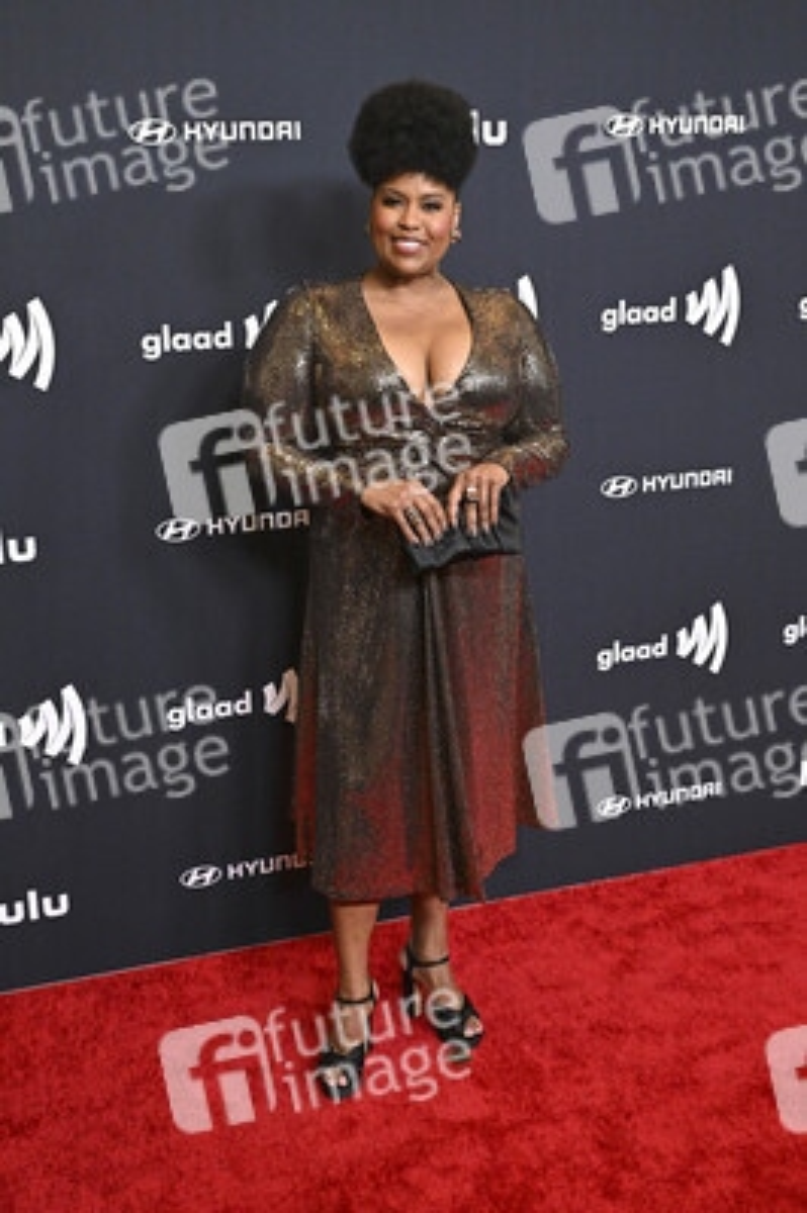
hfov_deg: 34.2
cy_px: 606
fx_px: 1314
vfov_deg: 49.6
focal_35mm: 39
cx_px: 404
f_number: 5.6
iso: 4000
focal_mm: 39
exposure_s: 1/250
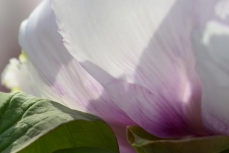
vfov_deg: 1.8
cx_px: 231
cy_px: -51
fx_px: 4783
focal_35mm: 752
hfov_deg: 2.7
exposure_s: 1/1600
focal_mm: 150
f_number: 2.8
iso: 100
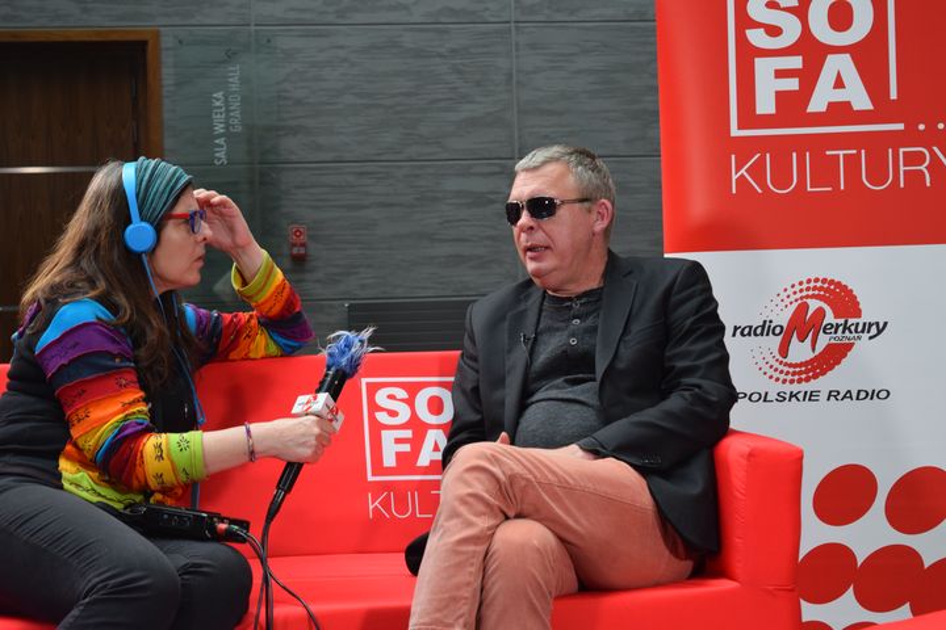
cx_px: 473
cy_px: 315
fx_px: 2168
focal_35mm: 82
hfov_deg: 24.6
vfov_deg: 16.6
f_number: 5.6
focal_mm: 55
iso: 1250
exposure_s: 1/60
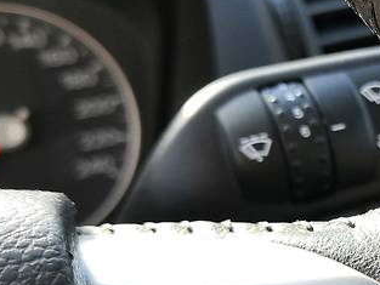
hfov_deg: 25.7
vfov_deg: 21.2
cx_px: 433
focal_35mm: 69
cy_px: 196
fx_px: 758
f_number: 1.8
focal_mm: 4
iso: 50
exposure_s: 1/100
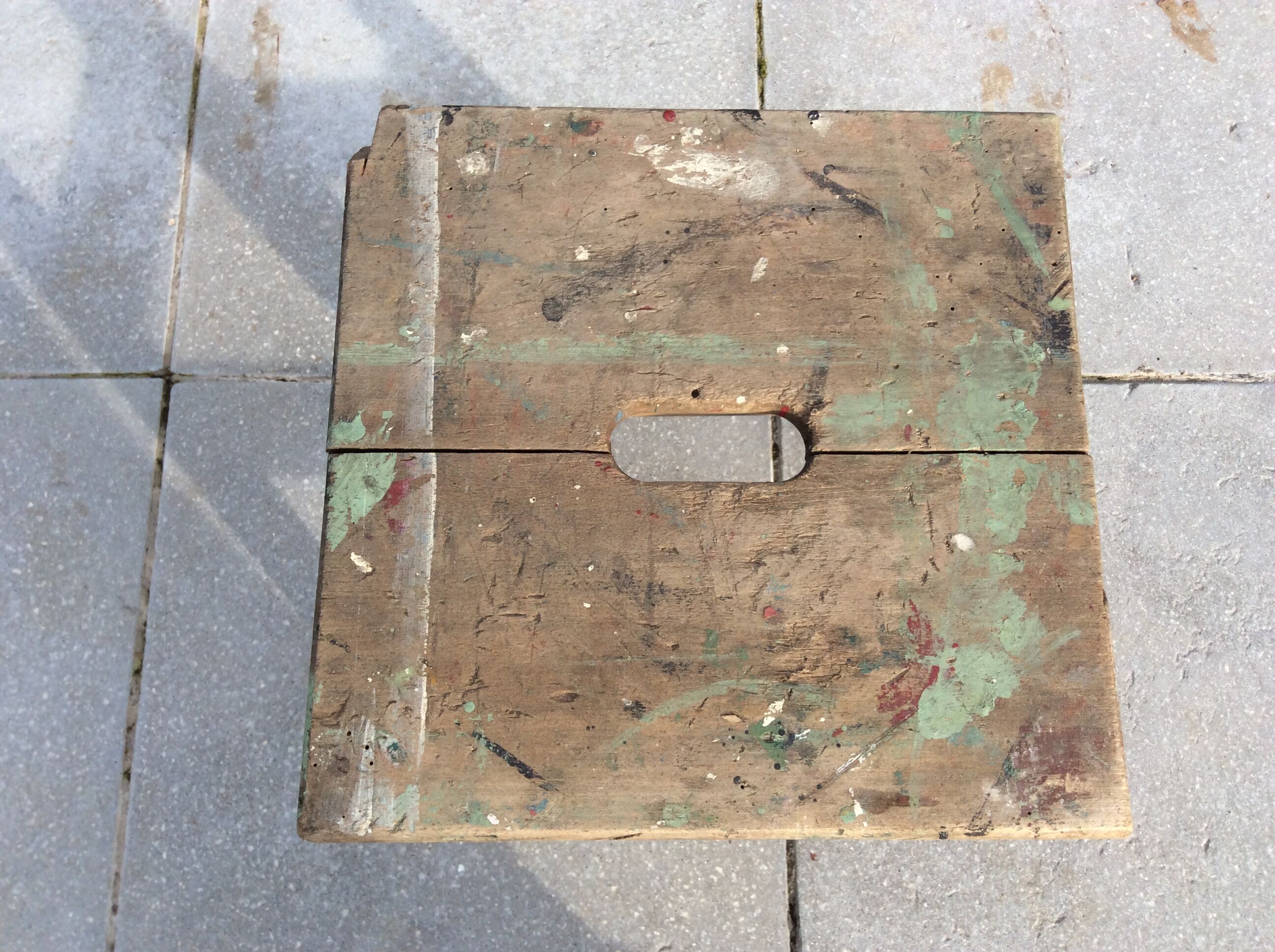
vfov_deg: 44.1
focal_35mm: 32
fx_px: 1177
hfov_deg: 56.9
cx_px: 638
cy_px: 476
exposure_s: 1/515
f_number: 2.4
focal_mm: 3.3
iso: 32
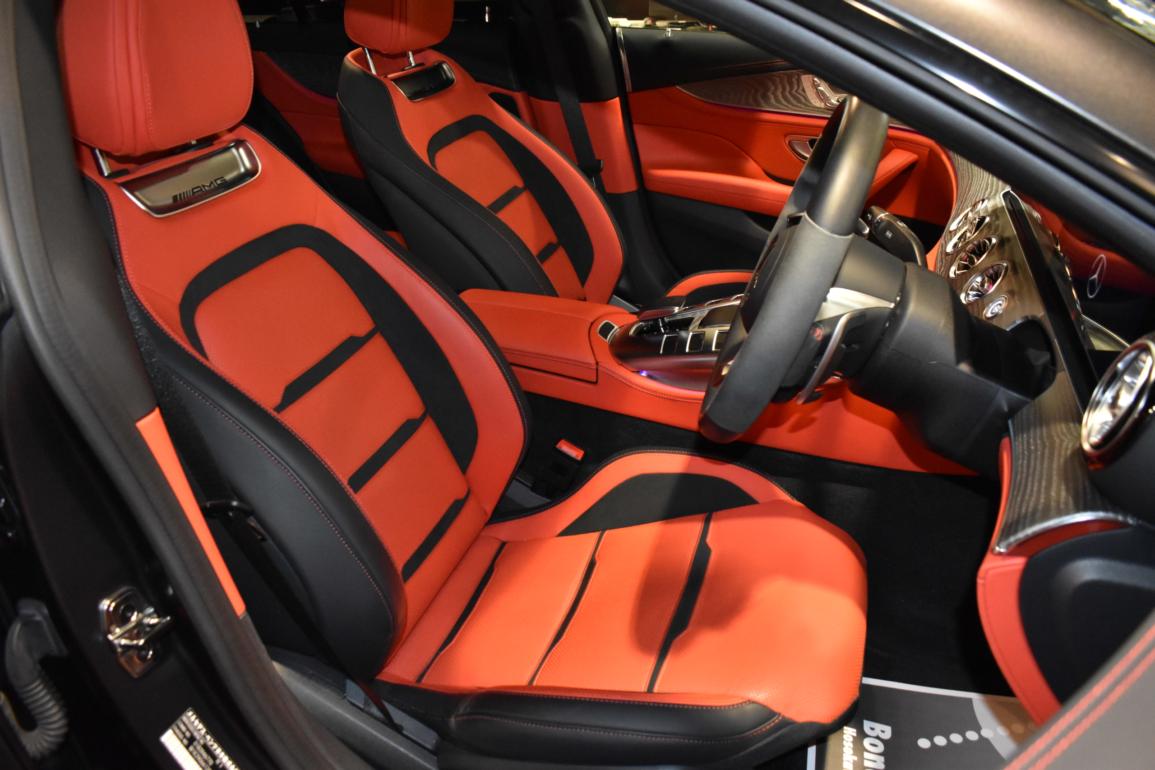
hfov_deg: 67.4
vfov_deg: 47.9
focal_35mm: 27
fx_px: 866
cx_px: 578
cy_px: 385
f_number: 5
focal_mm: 18
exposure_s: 1/60
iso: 3600
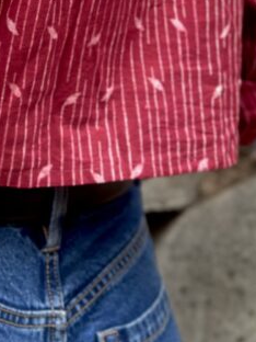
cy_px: -94
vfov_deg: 15.3
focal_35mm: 123
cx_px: 19
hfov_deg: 12.0
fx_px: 1213
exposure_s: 1/210
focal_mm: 6.86
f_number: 1.78
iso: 80
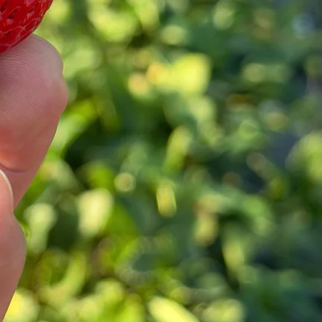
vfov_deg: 12.3
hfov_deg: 12.0
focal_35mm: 142
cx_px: -64
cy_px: 82
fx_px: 1494
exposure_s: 1/545
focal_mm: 6.76
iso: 64
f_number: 1.78
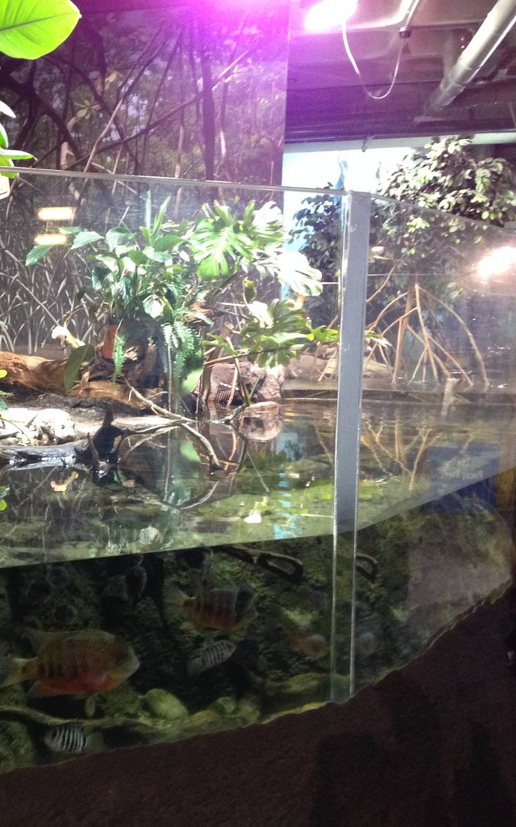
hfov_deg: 25.9
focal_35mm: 47
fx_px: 1058
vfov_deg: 42.7
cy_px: 414
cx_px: -12
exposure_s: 1/20
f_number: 2.4
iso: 320
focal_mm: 4.12
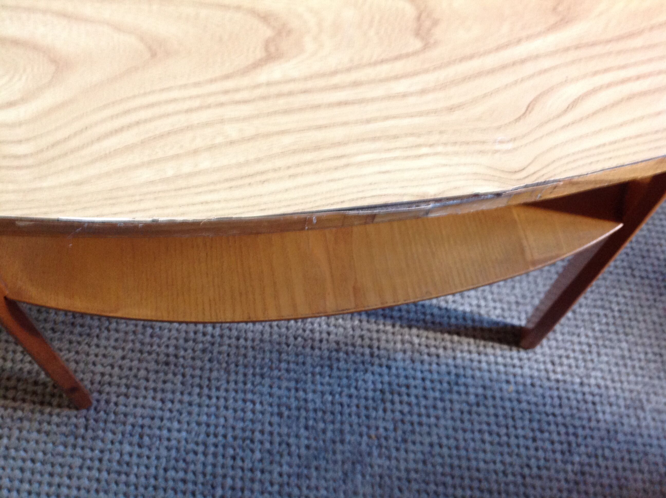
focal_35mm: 35
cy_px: 249
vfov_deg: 40.6
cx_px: 333
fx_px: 672
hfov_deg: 52.7
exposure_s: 1/15
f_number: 2.4
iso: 250
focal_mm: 4.28
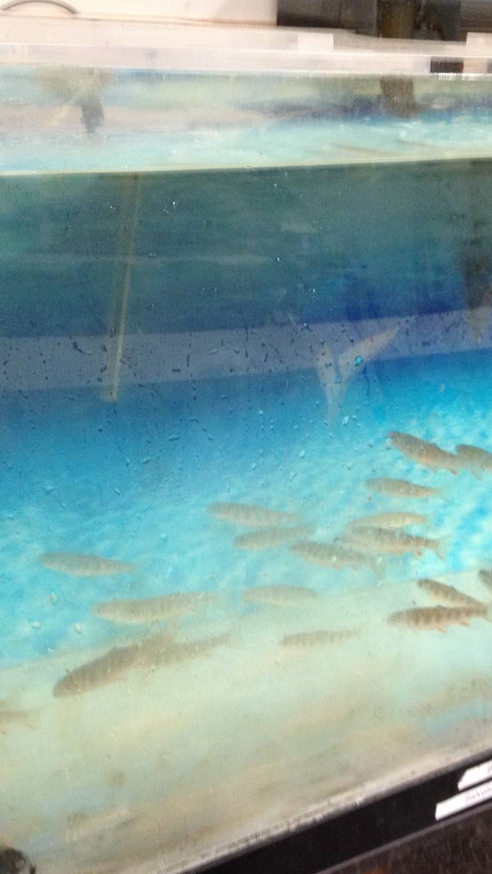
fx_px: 1182
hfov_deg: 23.4
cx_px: 308
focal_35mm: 51
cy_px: 437
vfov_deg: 40.6
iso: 200
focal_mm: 4.28
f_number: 2.4
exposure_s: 1/20
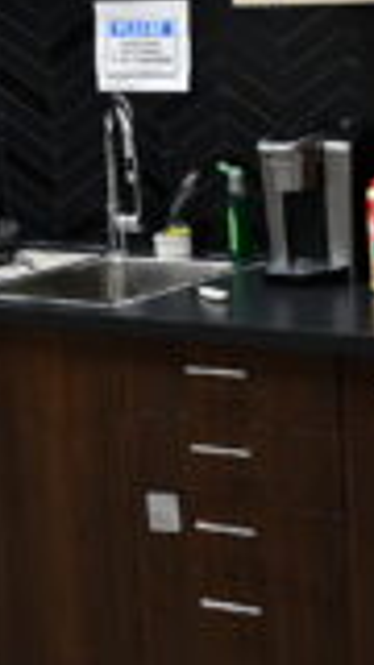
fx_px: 1640
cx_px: 540
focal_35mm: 93
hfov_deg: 12.4
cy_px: 181
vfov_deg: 22.7
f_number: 2.8
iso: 100
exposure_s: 1/15
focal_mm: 14
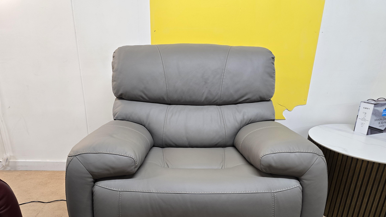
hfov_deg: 71.9
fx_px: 266
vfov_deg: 43.7
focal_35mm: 26
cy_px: 145
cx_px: 187
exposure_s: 1/100
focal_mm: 6.3
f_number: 1.7
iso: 160
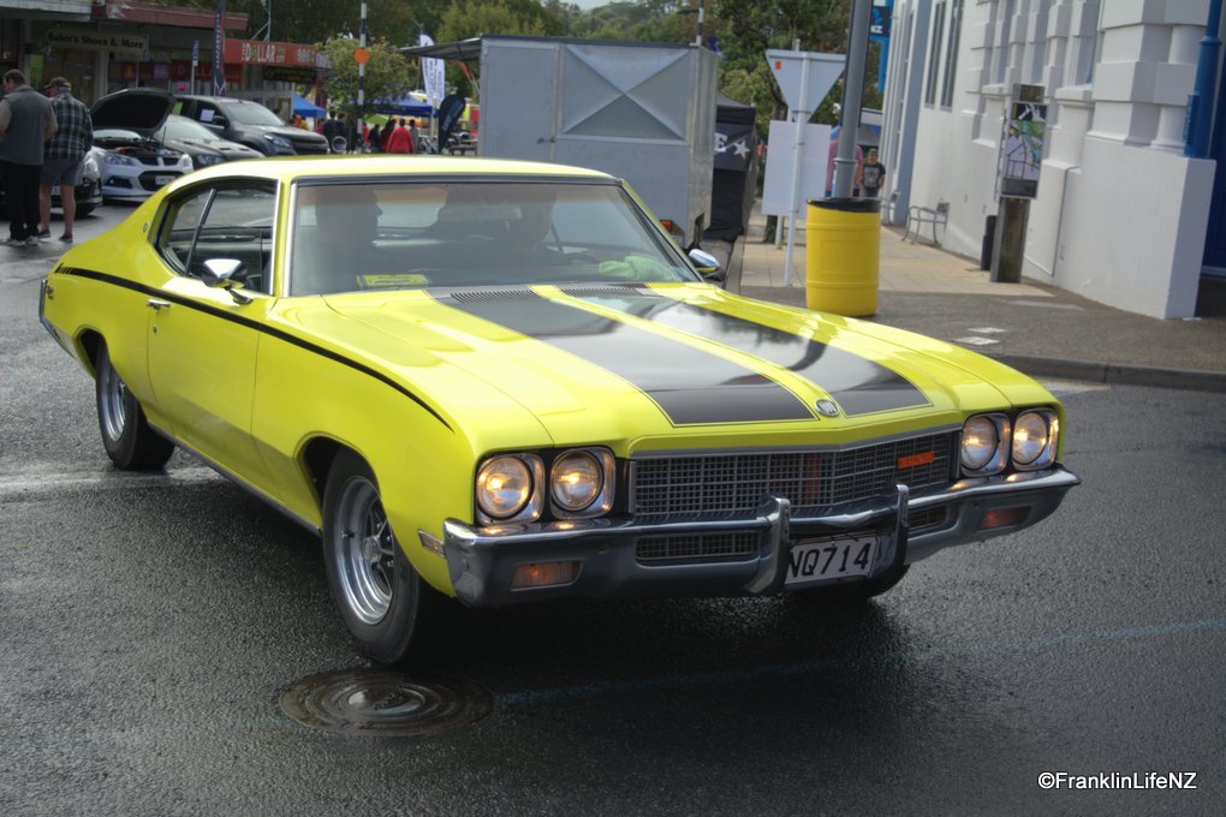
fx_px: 1737
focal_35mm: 51
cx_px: 613
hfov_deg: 38.9
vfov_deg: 26.5
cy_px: 408
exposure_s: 1/640
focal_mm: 34
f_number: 4.5
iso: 100
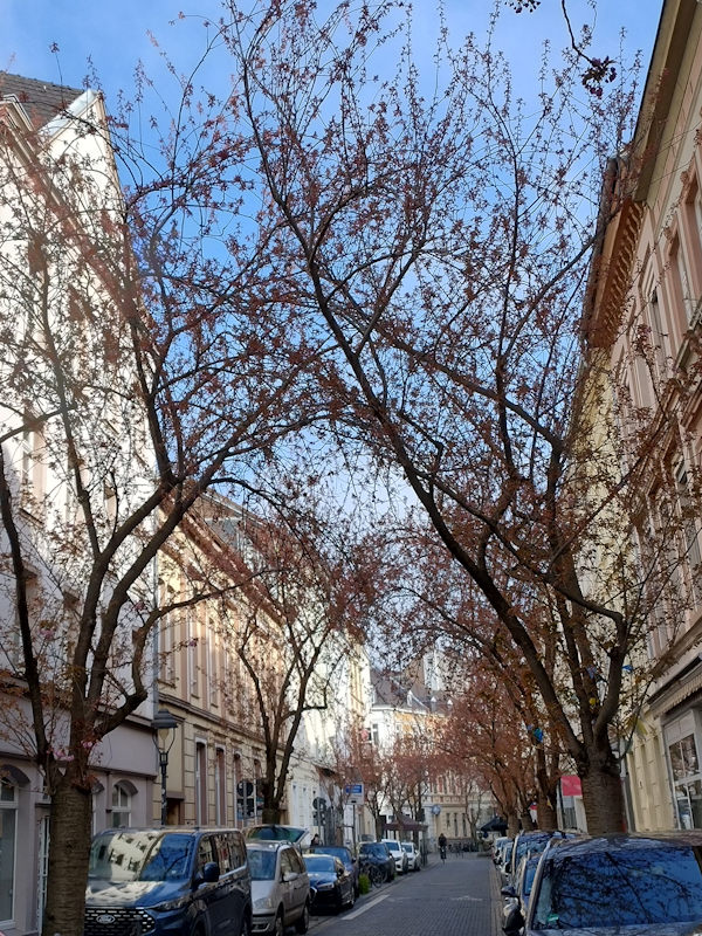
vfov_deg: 69.4
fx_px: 676
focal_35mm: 25
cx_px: 351
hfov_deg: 54.9
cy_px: 468
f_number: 1.7
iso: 100
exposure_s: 1/455
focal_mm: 4.71
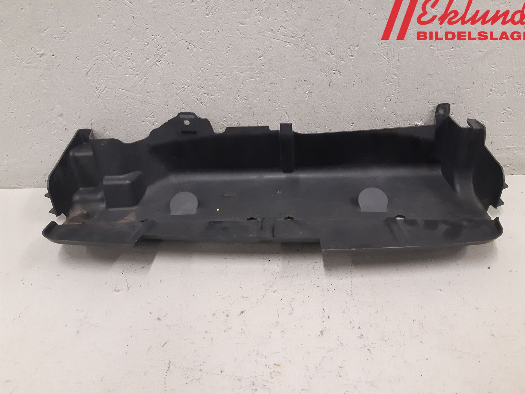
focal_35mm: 27
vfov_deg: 51.4
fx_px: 409
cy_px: 200
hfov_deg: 65.3
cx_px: 272
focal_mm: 3.93
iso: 250
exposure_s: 1/60
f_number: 1.7
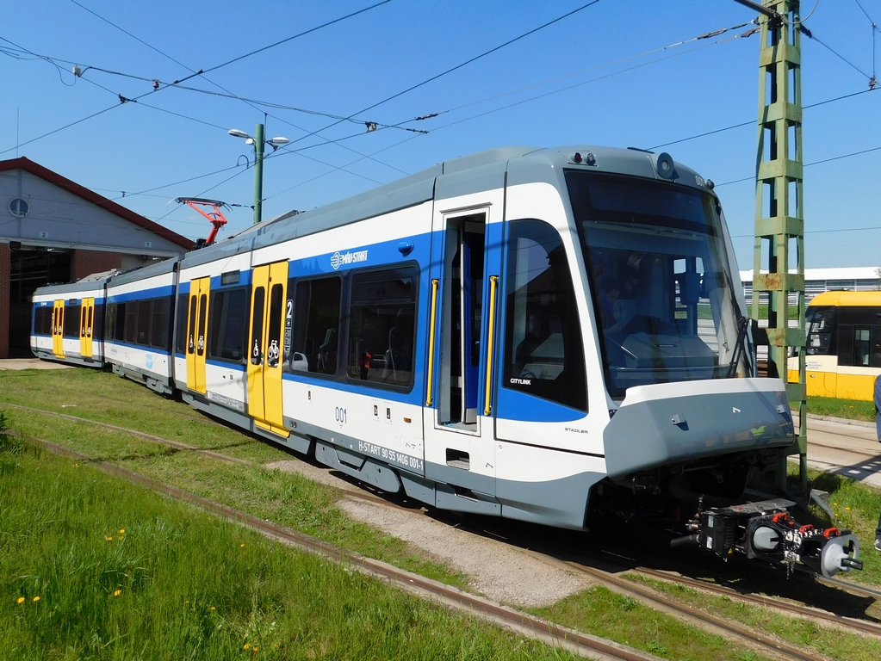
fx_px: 586
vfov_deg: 58.9
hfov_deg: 73.9
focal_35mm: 23
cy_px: 330
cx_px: 440
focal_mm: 4
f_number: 6
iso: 125
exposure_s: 1/640
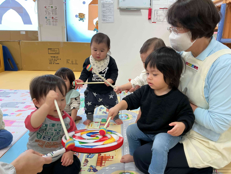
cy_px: 87
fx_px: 194
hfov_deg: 61.7
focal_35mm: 29
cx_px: 116
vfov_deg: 48.2
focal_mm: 3
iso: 40
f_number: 1.8
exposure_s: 1/60
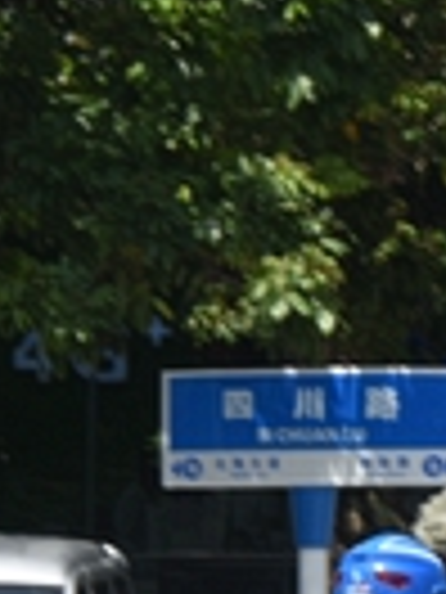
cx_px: 1095
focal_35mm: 612
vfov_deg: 3.2
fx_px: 10514
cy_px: 367
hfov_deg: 2.4
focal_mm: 112
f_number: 22
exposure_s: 1/25
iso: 100
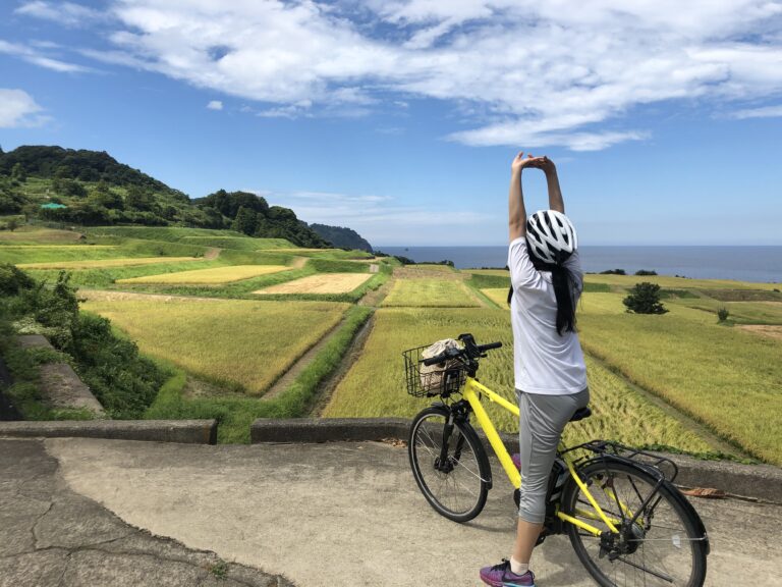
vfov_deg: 49.7
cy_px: 294
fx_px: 633
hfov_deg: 63.4
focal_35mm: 28
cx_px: 391
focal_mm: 3.99
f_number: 1.8
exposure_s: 1/2525
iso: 20
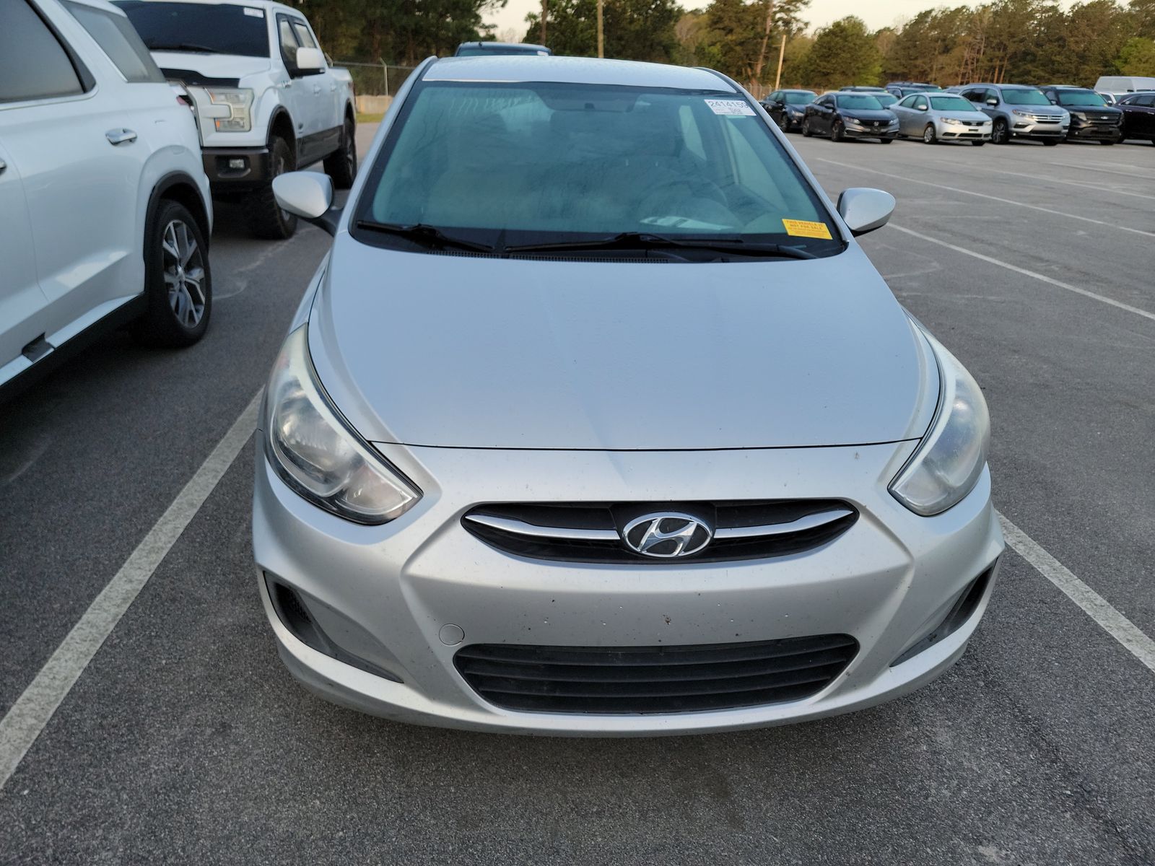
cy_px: 433
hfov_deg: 71.6
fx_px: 801
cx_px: 578
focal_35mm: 24
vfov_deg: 56.8
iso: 50
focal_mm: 6.7
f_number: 1.8
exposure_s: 1/121
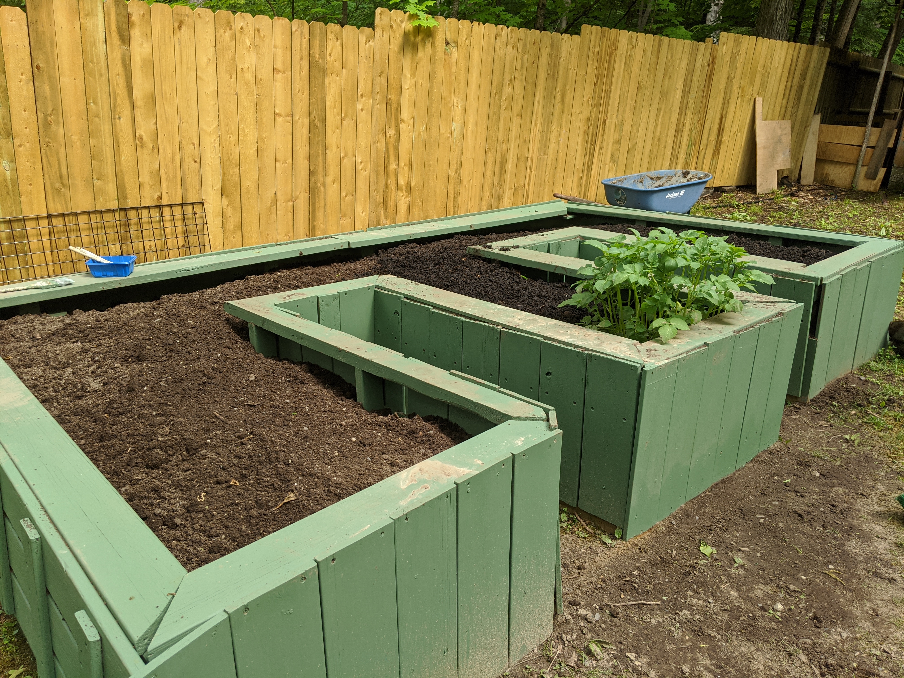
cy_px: 339
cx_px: 452
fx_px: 705
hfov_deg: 65.3
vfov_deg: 51.4
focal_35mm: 27
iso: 60
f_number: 1.8
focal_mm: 4.44
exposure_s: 1/345
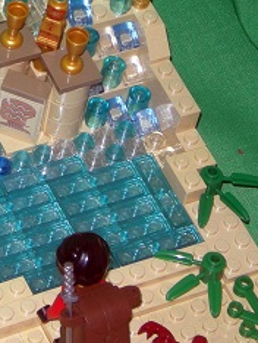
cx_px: 9
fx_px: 2212
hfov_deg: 6.7
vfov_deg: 8.9
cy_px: 126
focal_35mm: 223
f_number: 5.1
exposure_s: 1/120
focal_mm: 14.6
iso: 64
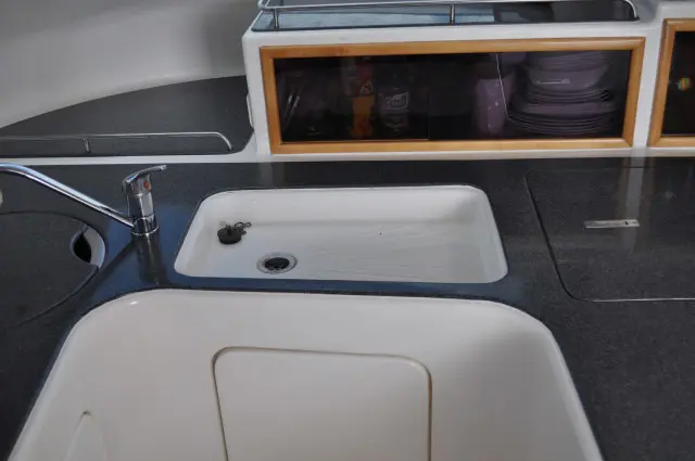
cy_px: 230
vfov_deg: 34.1
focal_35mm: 39
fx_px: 752
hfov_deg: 49.6
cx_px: 348
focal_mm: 26
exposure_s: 1/100
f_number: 5
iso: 400
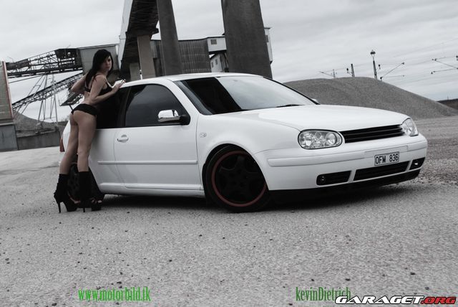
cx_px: 229
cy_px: 154
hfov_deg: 46.4
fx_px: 535
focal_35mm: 42
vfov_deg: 32.0
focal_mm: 28
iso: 100
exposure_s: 1/125
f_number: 5.6
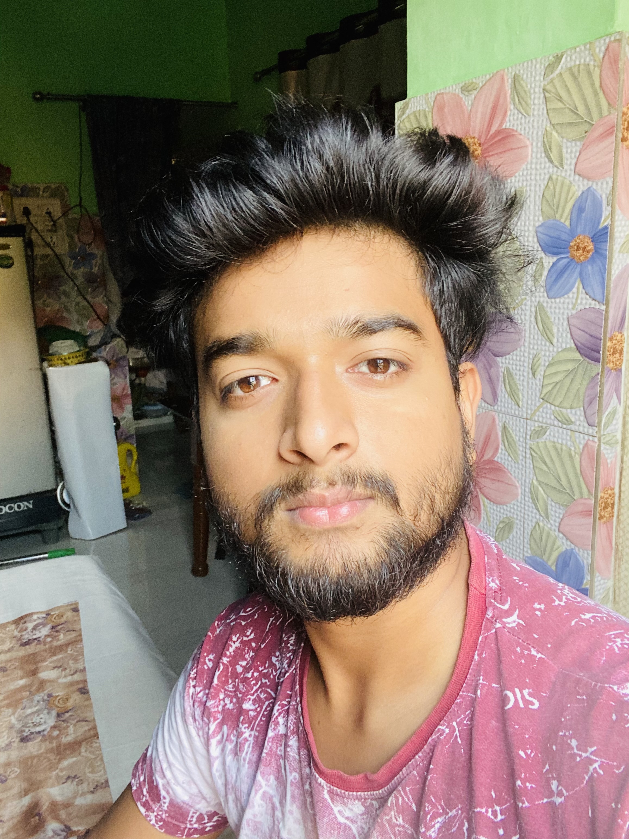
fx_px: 727
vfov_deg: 60.0
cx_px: 314
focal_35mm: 30
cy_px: 420
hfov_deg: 46.8
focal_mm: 2.71
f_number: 2.2
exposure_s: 1/60
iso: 125
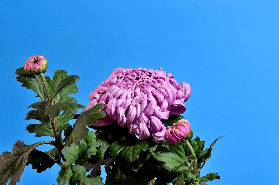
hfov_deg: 15.2
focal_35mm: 135
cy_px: 92
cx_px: 140
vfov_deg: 10.1
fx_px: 1044
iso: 200
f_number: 11
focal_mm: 90
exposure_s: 1/3
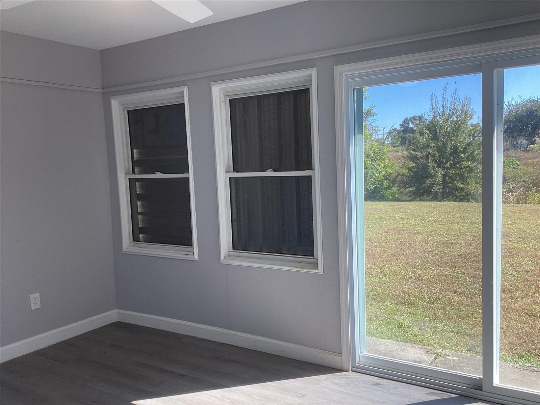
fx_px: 484
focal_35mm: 31
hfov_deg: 58.4
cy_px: 202
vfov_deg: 45.4
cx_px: 270
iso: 25
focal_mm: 3.3
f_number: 2.4
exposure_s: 1/129
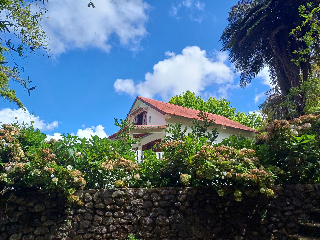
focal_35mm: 25
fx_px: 231
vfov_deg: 54.9
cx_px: 160
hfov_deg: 69.4
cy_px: 120
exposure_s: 1/1178
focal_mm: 4.65
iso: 50
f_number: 1.8
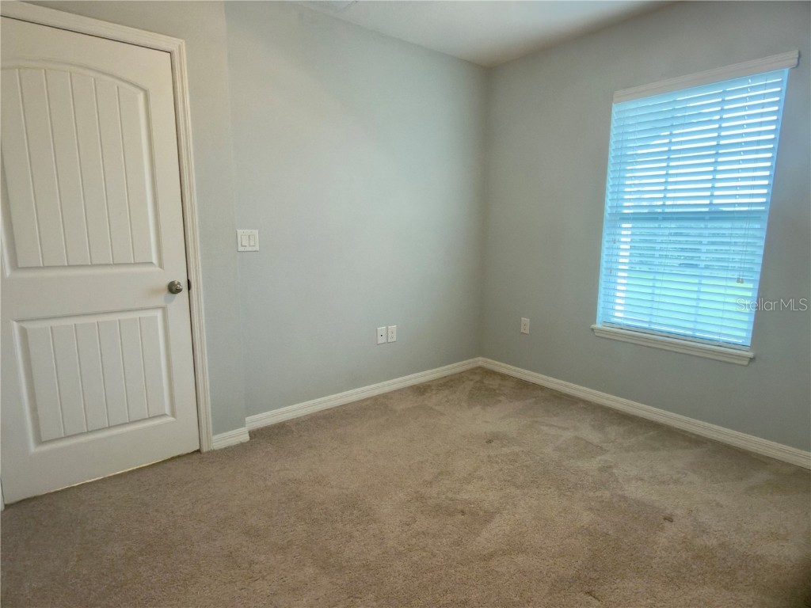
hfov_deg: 84.7
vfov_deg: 68.7
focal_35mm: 19
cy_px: 304
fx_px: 445
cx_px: 406
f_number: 2.2
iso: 125
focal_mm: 2.22
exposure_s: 1/30
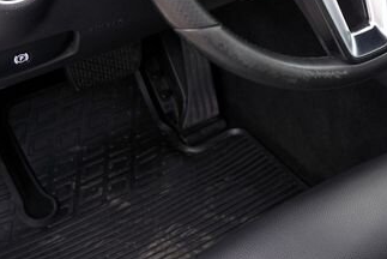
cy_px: -106
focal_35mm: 76
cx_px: 380
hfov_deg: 25.4
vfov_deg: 16.7
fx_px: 818
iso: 100
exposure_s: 1/60
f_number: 4
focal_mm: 24
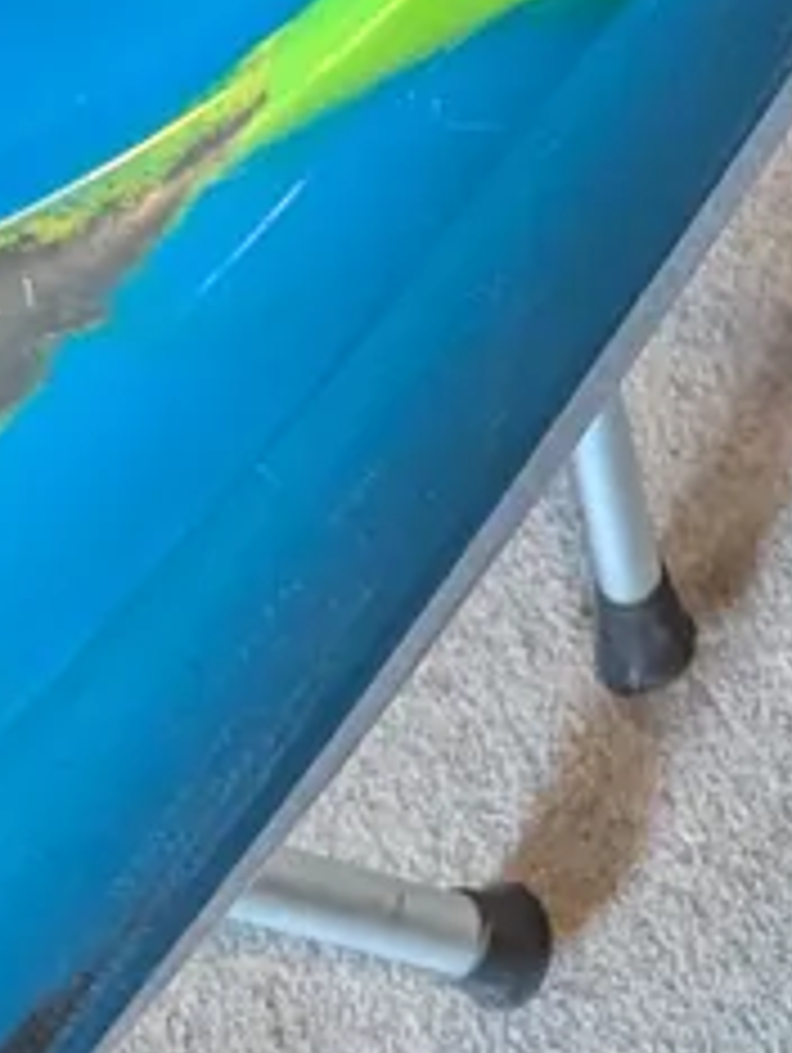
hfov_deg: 13.6
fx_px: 3319
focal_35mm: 109
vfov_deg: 13.9
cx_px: 468
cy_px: -1318
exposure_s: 1/48.3
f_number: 1.85
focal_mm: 6.81
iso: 460
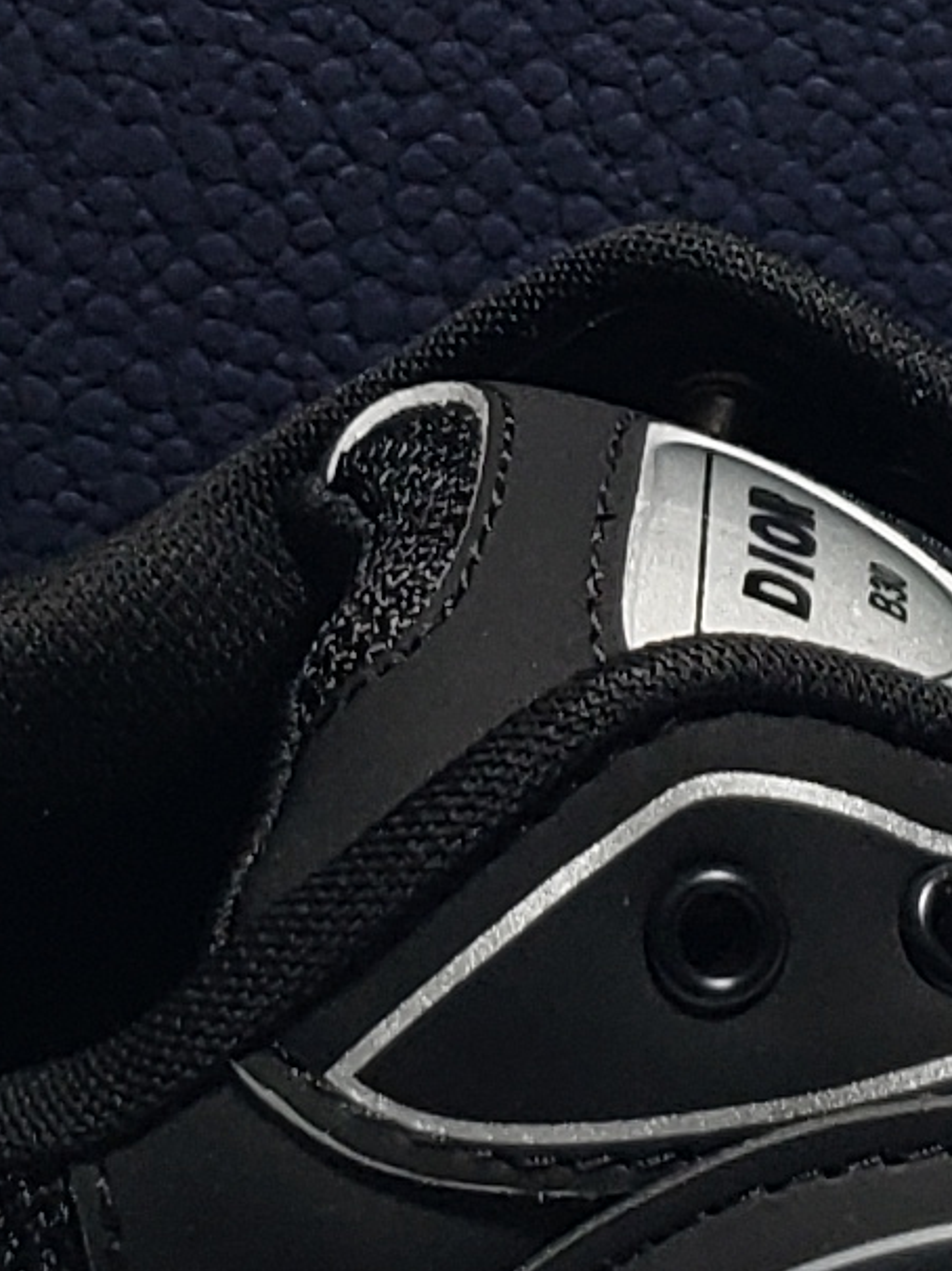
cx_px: 430
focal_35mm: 173
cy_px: 382
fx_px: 6348
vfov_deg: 11.4
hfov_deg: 8.6
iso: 50
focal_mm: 4.3
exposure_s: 1/396
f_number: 1.5
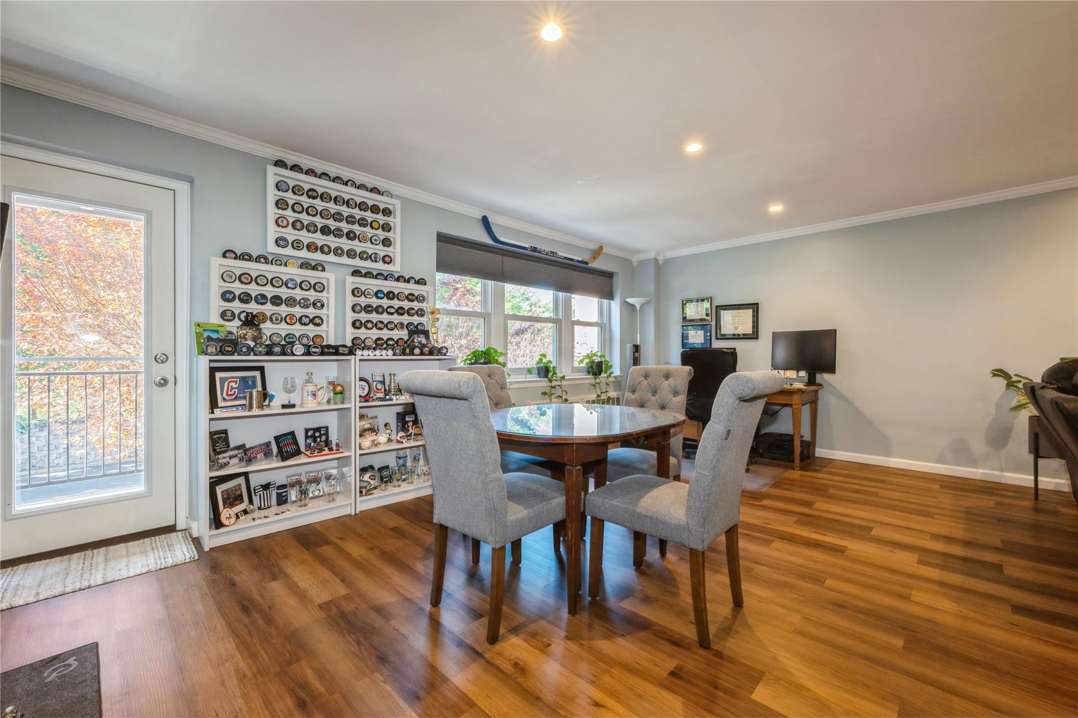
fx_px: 434
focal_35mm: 14
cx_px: 539
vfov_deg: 79.2
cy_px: 359
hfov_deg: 102.3
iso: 400
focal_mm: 14.5
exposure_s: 1/8
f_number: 11
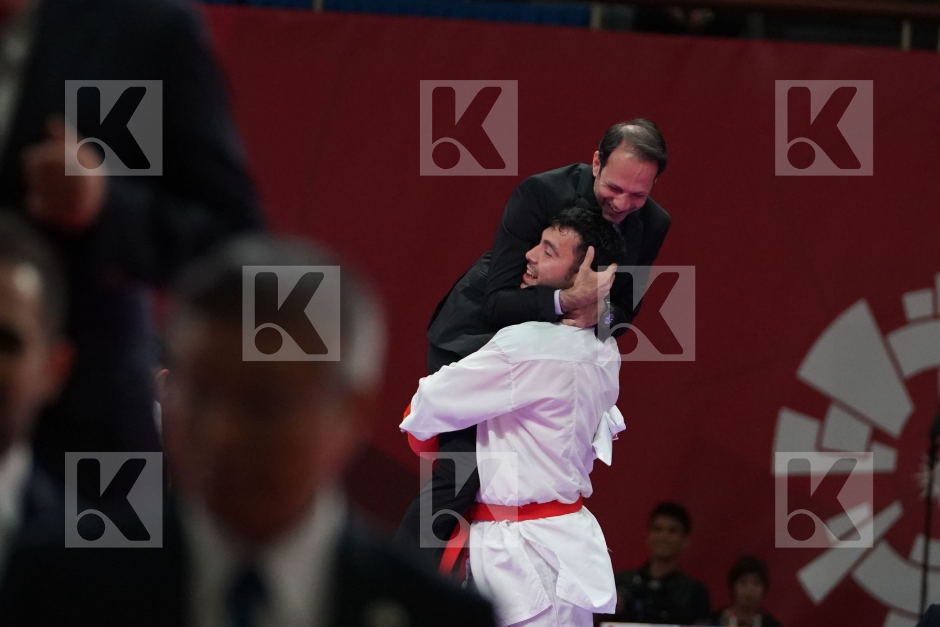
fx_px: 7859
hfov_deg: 6.8
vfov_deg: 4.6
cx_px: 469
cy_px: 314
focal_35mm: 301
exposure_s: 1/1000
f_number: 4
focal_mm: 200
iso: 4000
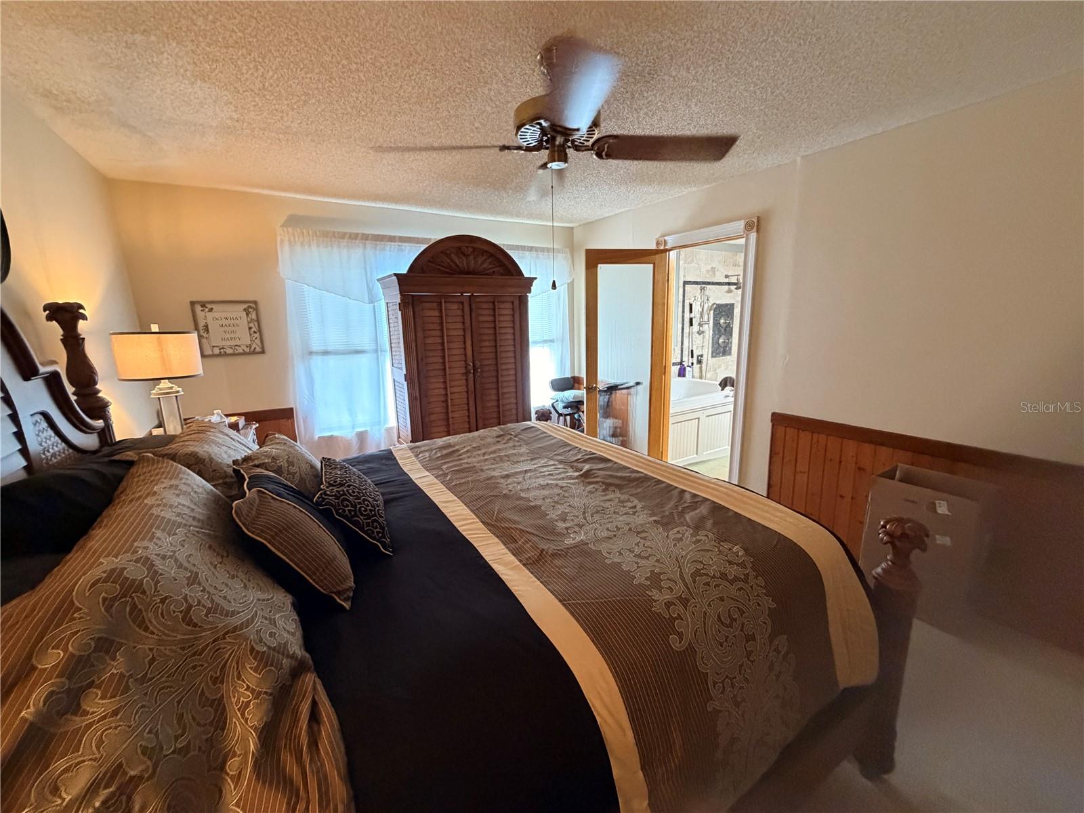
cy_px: 406
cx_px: 542
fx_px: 438
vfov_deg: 85.7
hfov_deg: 102.1
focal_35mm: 14
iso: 640
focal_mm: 2.22
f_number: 2.2
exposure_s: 1/60
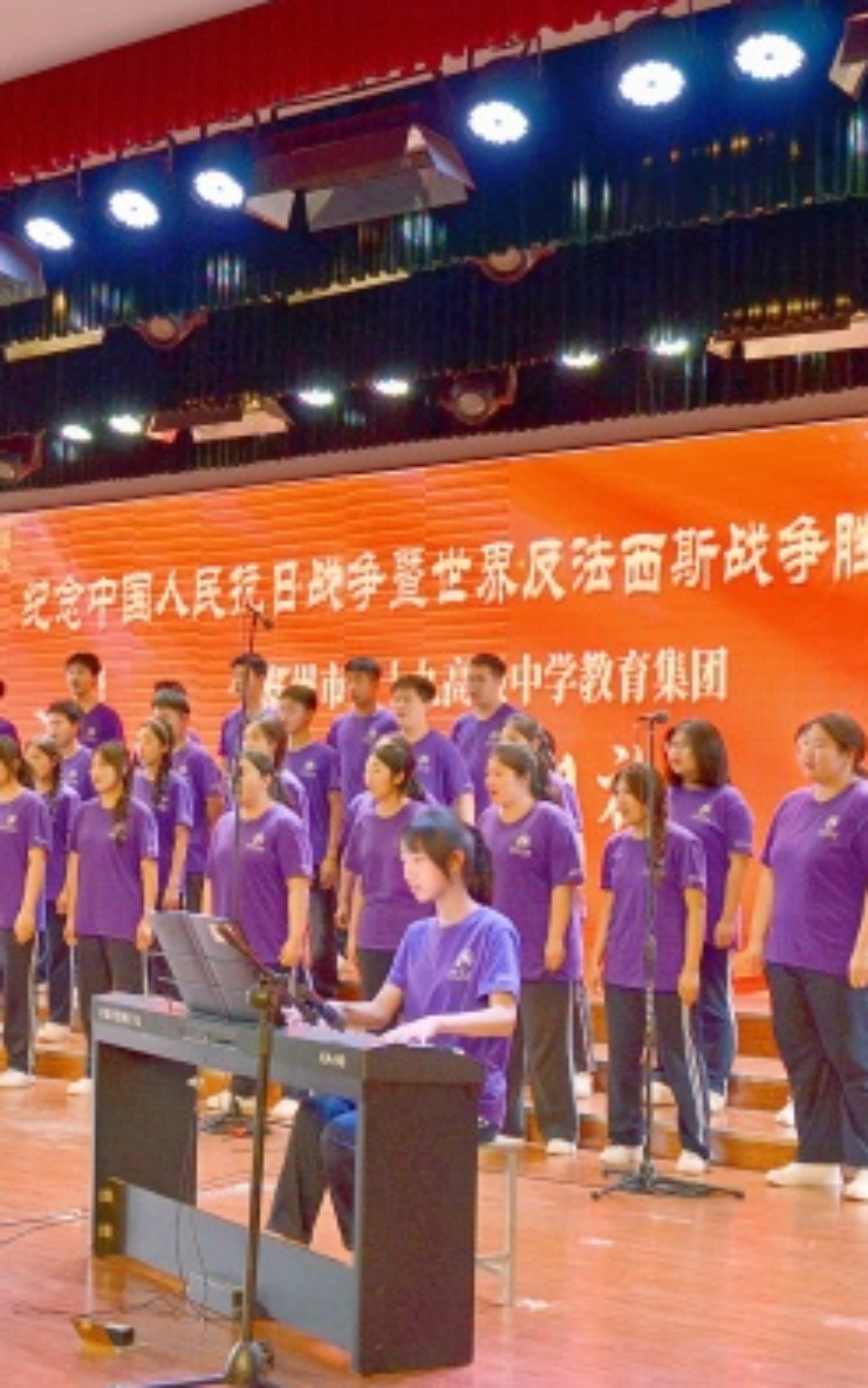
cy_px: 694
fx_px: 1930
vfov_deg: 39.6
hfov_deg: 23.9
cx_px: -56
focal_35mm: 51
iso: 1000
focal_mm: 22
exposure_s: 1/200
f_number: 7.1
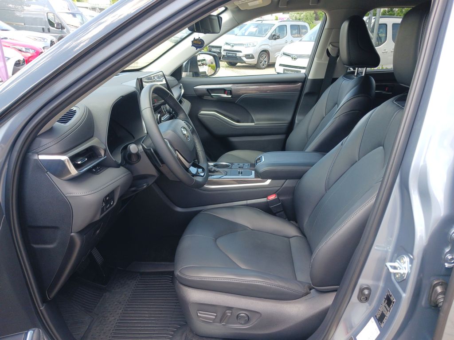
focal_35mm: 27
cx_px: 227
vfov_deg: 51.4
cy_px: 170
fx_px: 354
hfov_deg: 65.3
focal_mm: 4
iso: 32
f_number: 1.8
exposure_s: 1/50
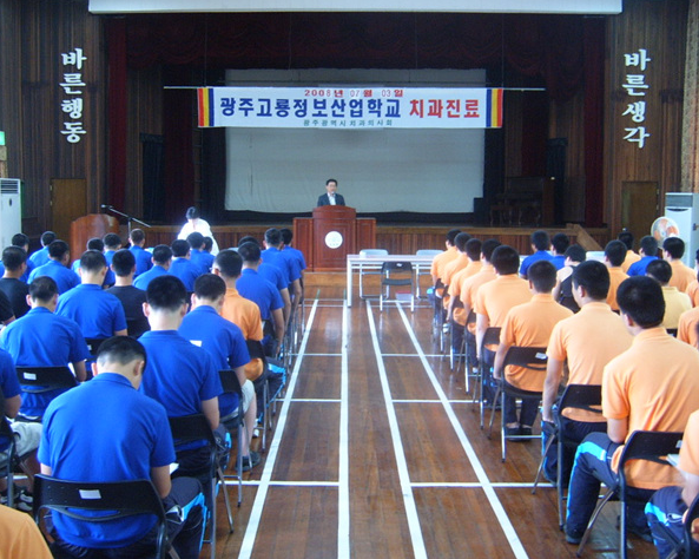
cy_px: 278
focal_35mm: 39
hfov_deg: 46.8
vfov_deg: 38.2
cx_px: 323
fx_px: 807
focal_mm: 6.2
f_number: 2.9
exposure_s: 1/4
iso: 141
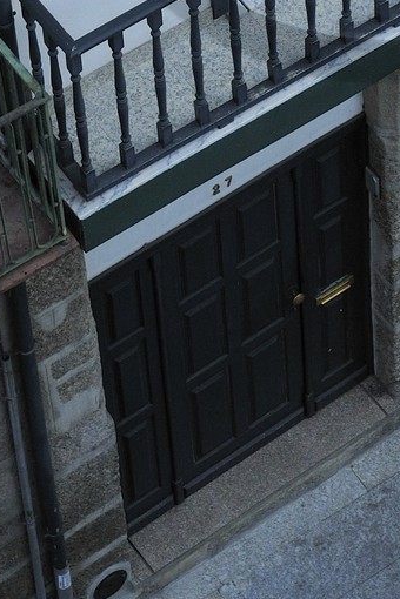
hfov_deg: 8.4
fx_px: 2716
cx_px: 389
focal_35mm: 163
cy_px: -283
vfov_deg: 12.1
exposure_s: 1/100
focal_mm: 52
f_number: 5
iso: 800
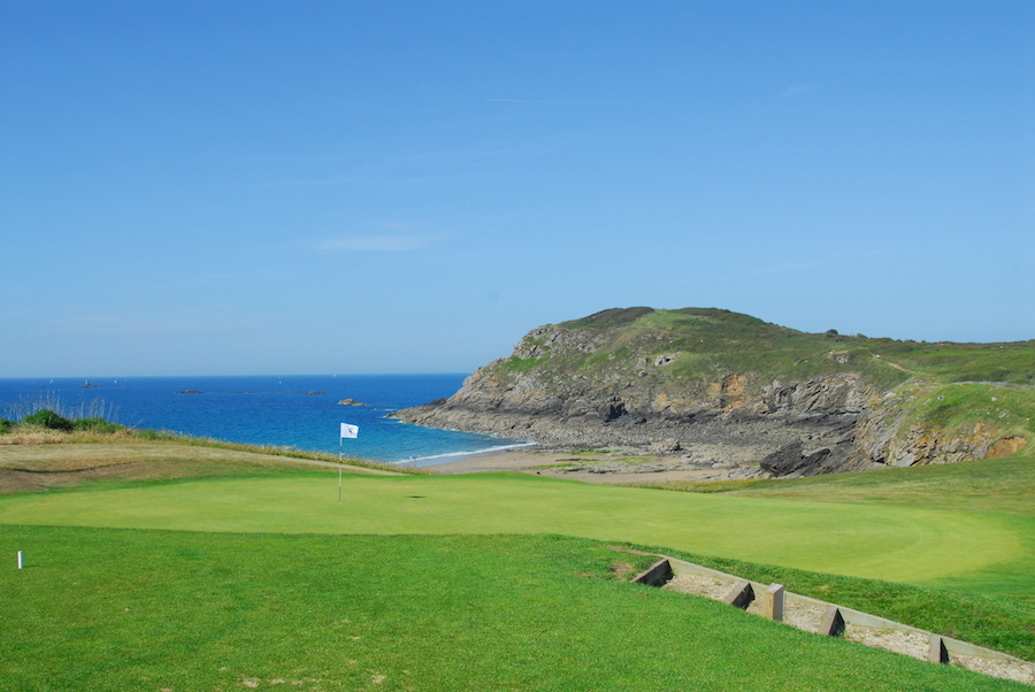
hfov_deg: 53.1
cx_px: 518
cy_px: 346
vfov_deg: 37.0
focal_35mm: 36
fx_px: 1036
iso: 400
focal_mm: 24
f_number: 11
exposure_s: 1/500
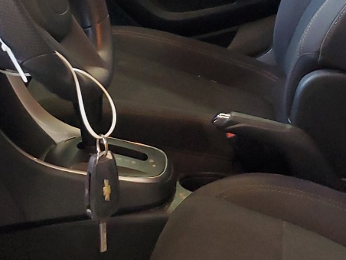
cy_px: 66
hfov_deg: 21.3
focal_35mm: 92
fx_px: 920
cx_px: 187
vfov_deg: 16.0
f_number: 1.5
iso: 197
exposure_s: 1/60.2
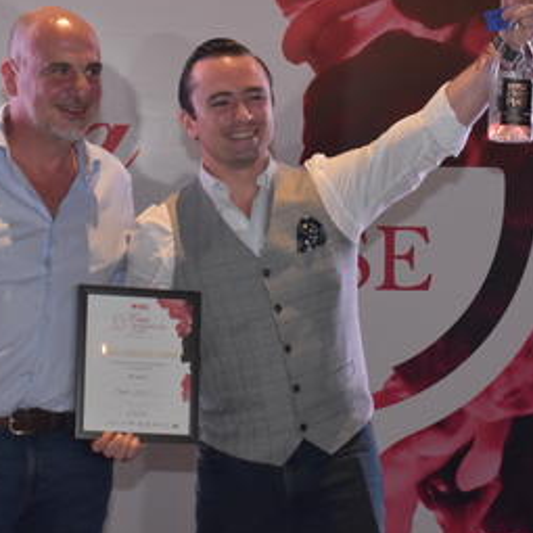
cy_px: 237
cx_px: 190
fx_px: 2003
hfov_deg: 15.1
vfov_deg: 15.2
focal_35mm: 115
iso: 2000
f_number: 5.6
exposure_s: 1/125
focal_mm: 46
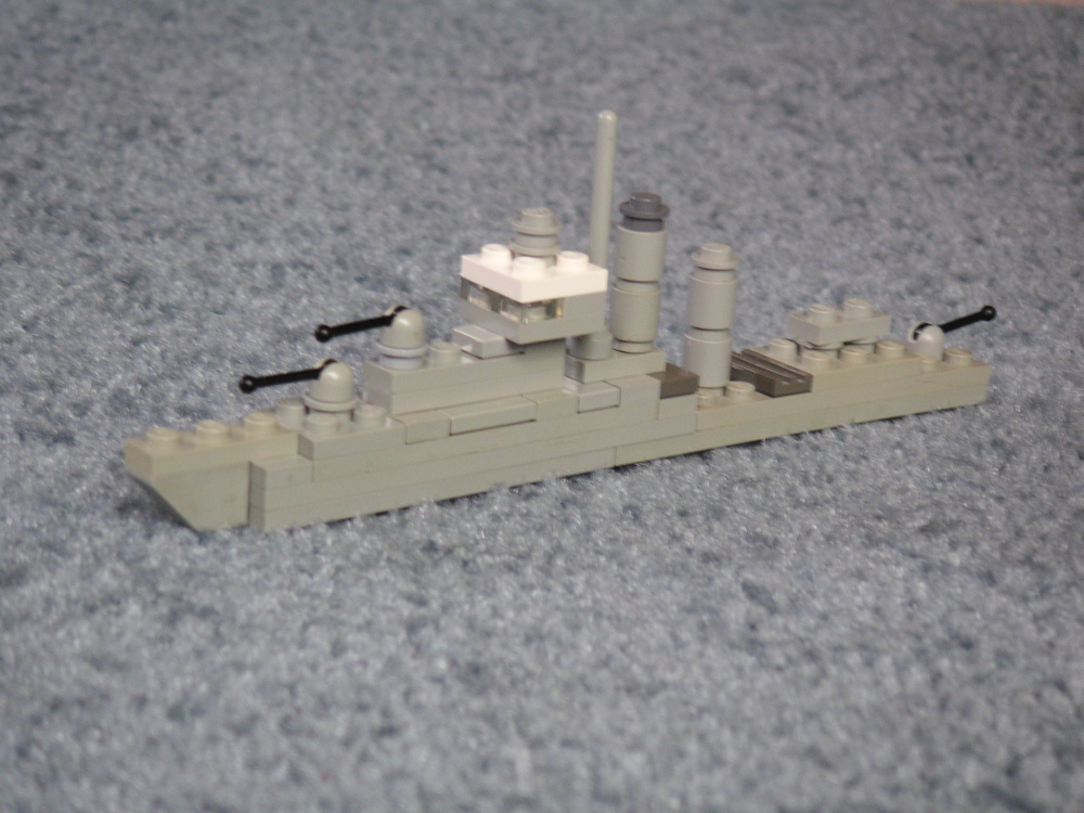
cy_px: 406
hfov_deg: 18.4
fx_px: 3351
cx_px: 542
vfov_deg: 13.8
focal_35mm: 107
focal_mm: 16.5
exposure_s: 1/10
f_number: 3.6
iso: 100
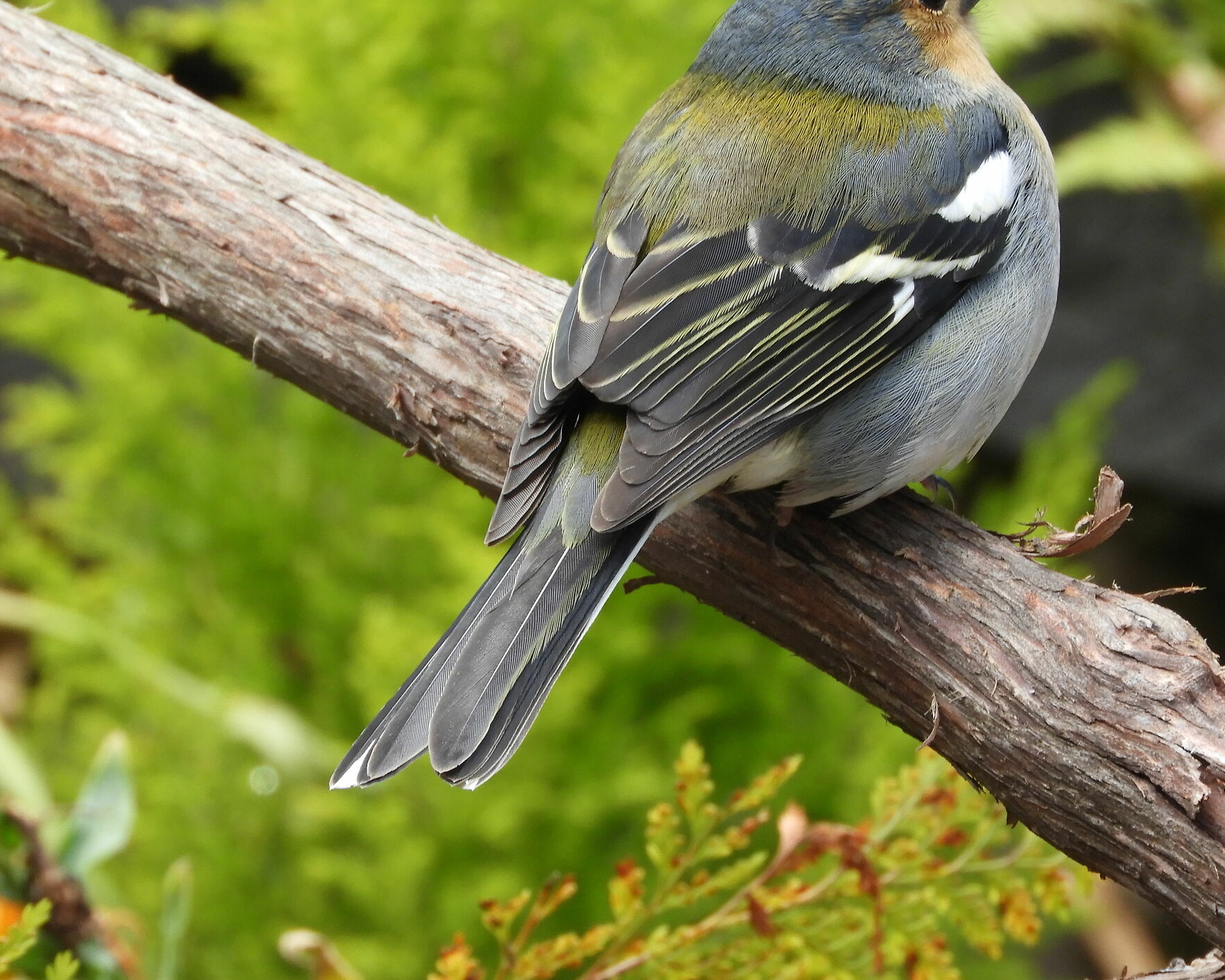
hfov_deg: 3.6
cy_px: 398
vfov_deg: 2.9
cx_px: 506
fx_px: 19289
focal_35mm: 532
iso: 200
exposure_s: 1/125
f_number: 5.6
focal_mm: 71.7
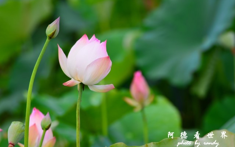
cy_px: 74
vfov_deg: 3.3
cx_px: 118
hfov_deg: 5.3
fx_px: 2549
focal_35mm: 398
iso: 100
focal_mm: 260
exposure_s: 1/100
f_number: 6.3
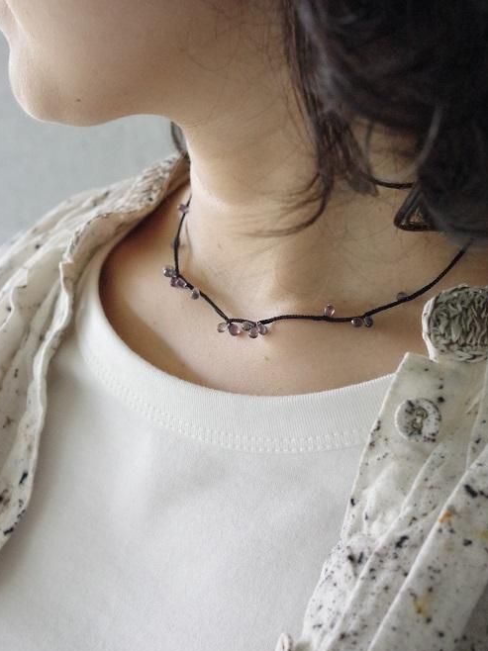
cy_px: 339
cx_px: 243
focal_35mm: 57
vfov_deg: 33.8
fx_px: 1072
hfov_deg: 25.6
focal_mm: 35
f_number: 8
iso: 12800
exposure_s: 1/500
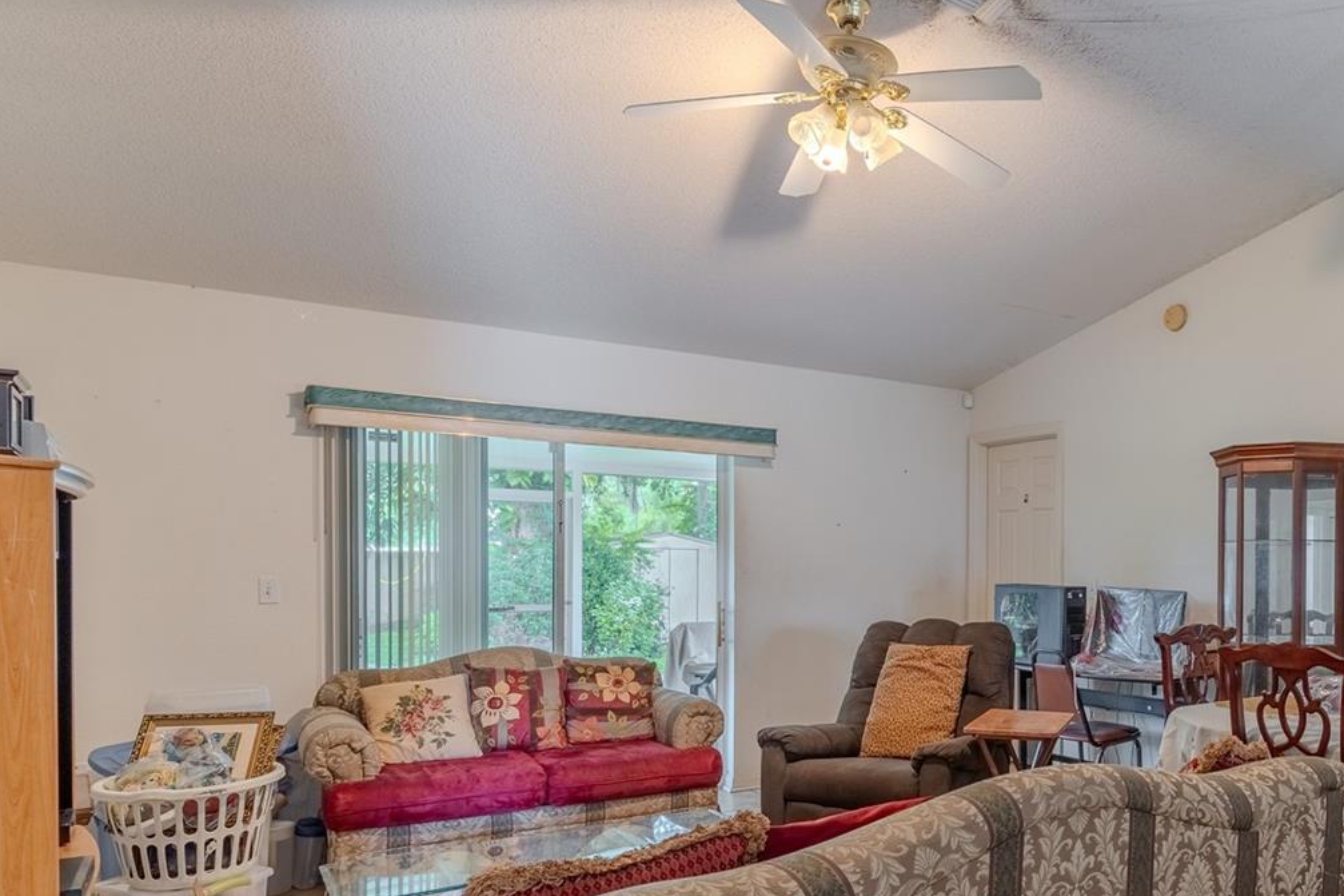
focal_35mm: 27
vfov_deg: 47.3
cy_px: 577
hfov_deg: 64.0
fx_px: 1008
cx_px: 985
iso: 100
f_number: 8
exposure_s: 1/40
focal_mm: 17
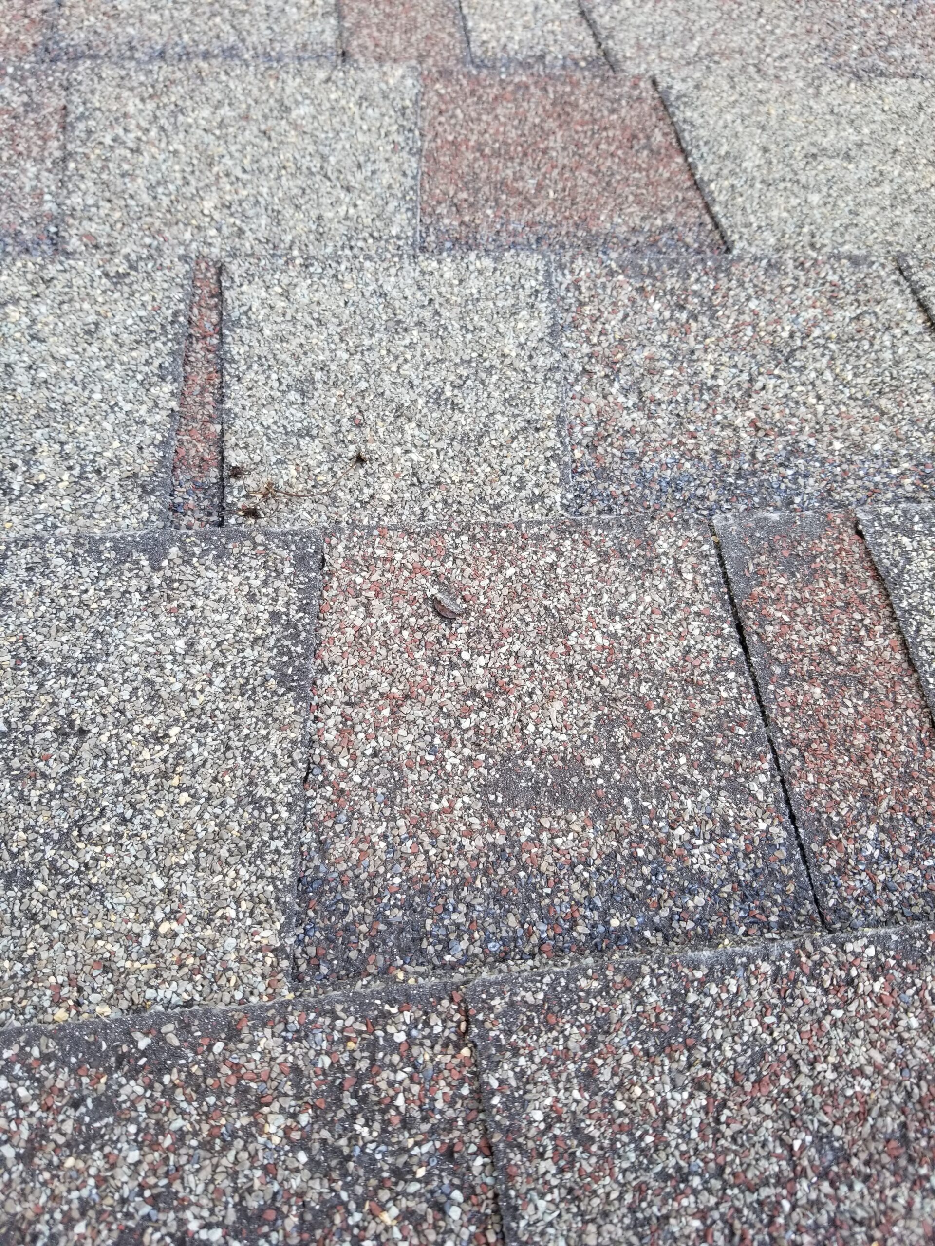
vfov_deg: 67.3
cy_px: 623
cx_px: 468
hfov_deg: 53.1
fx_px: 936
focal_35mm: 26
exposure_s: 1/265
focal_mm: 4.3
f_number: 1.7
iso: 50
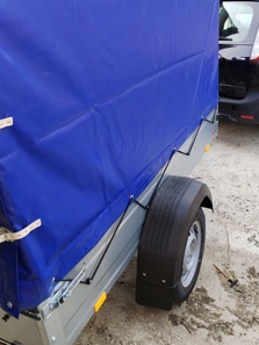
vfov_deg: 47.8
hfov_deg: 36.8
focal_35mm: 39
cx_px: 145
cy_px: 161
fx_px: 389
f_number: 1.8
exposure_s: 1/188
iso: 100
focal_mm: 4.75
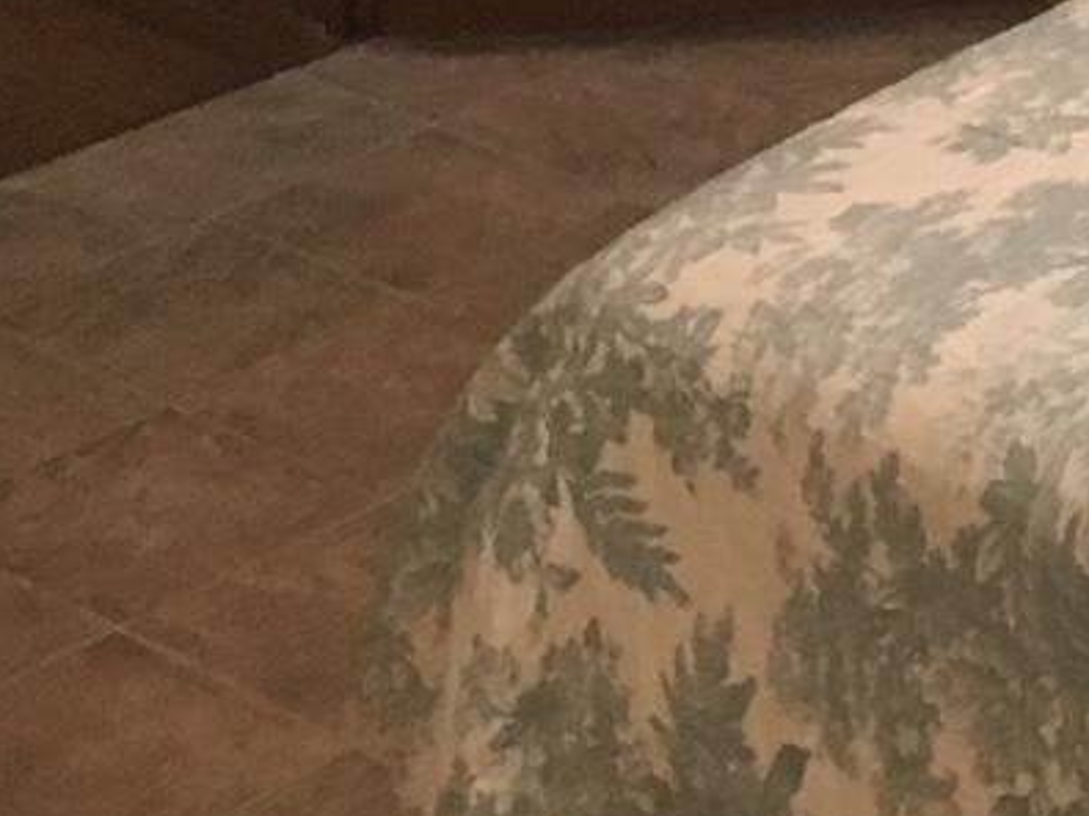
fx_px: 4655
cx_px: 1139
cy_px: -458
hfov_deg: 13.1
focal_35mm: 148
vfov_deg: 9.7
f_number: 2.2
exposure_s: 1/17
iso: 200
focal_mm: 4.15
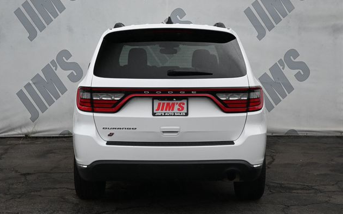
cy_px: 106
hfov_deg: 30.2
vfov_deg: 19.1
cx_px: 170
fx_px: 635
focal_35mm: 68
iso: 400
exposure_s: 1/250
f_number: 6
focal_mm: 44
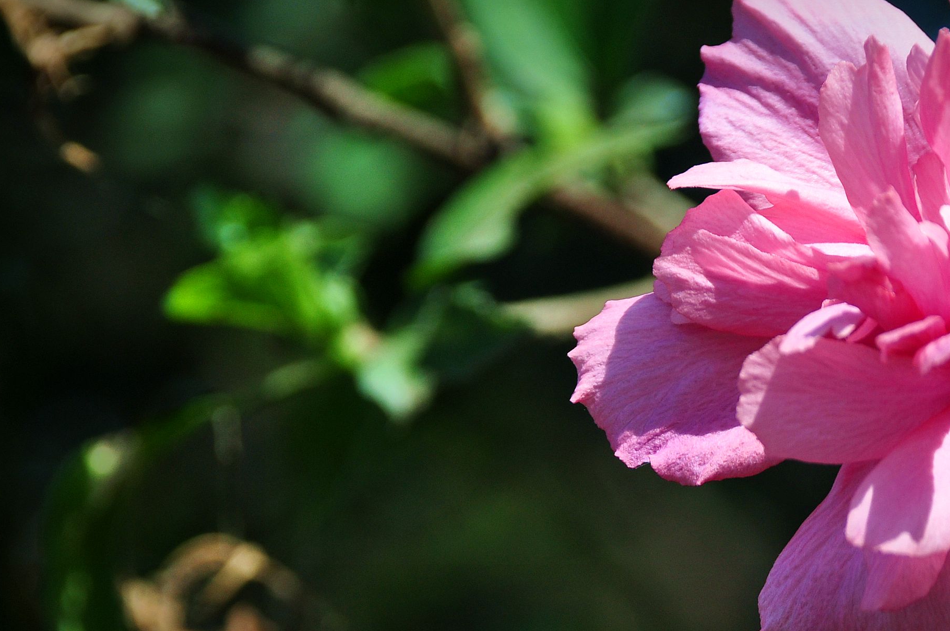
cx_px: 758
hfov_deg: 3.9
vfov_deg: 2.6
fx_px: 13970
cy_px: 354
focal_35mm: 530
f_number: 6.3
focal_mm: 200
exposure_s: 1/250
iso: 250
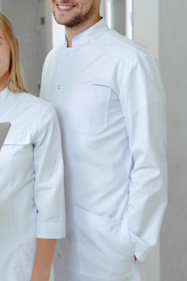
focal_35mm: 85
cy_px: 117
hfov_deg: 15.2
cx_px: -69
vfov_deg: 23.9
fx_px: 662
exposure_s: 1/250
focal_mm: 35
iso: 160
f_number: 4.5
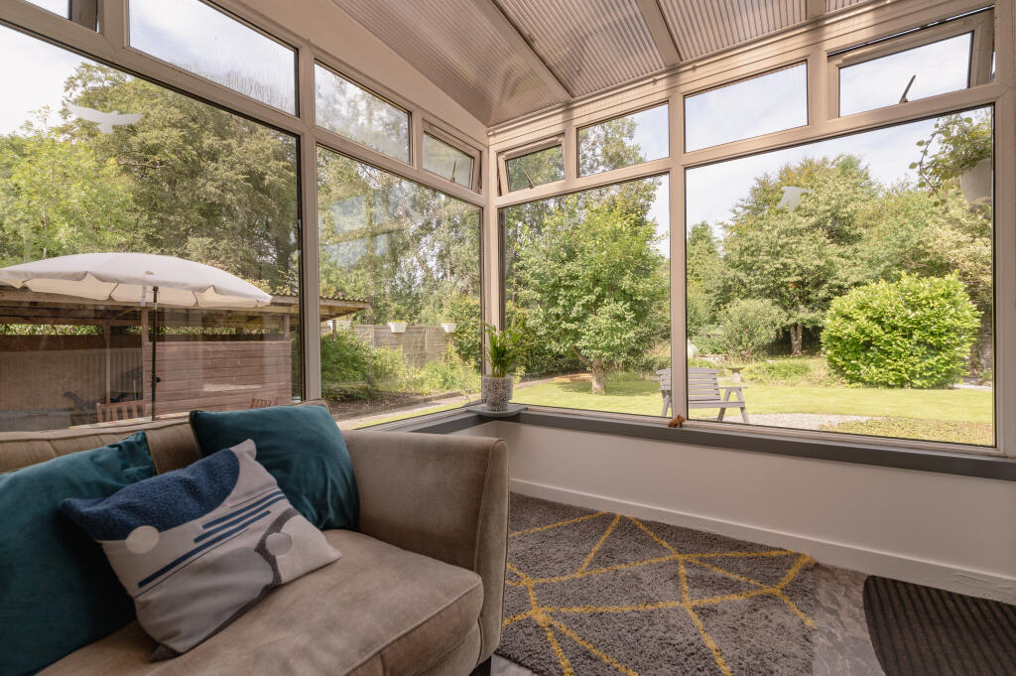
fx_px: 451
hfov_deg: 96.8
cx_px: 508
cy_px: 338
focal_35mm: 16
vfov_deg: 73.7
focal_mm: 16
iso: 400
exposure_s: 1/400
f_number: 8
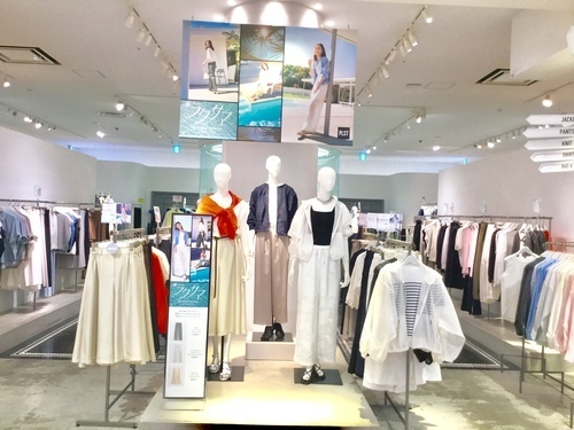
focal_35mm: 31
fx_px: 514
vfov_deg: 45.4
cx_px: 287
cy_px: 215
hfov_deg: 58.4
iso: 25
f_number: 2.4
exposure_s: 1/30
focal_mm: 3.3
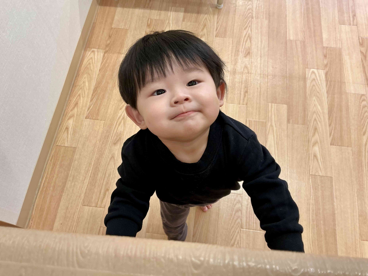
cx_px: 184
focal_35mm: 29
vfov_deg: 48.2
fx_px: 308
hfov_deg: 61.7
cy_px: 138
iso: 40
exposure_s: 1/60
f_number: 1.8
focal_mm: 3
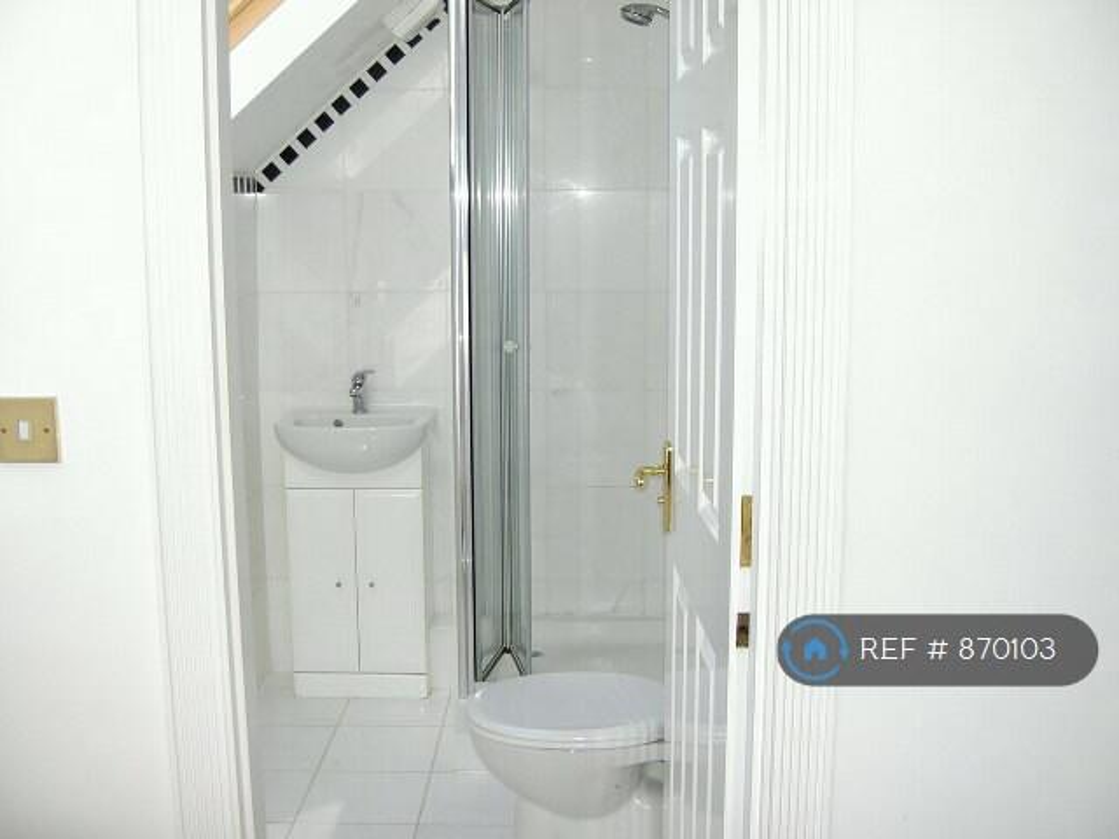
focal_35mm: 39
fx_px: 1261
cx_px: 560
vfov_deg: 36.8
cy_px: 420
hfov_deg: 47.9
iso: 100
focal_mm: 8
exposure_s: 1/185
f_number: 2.8
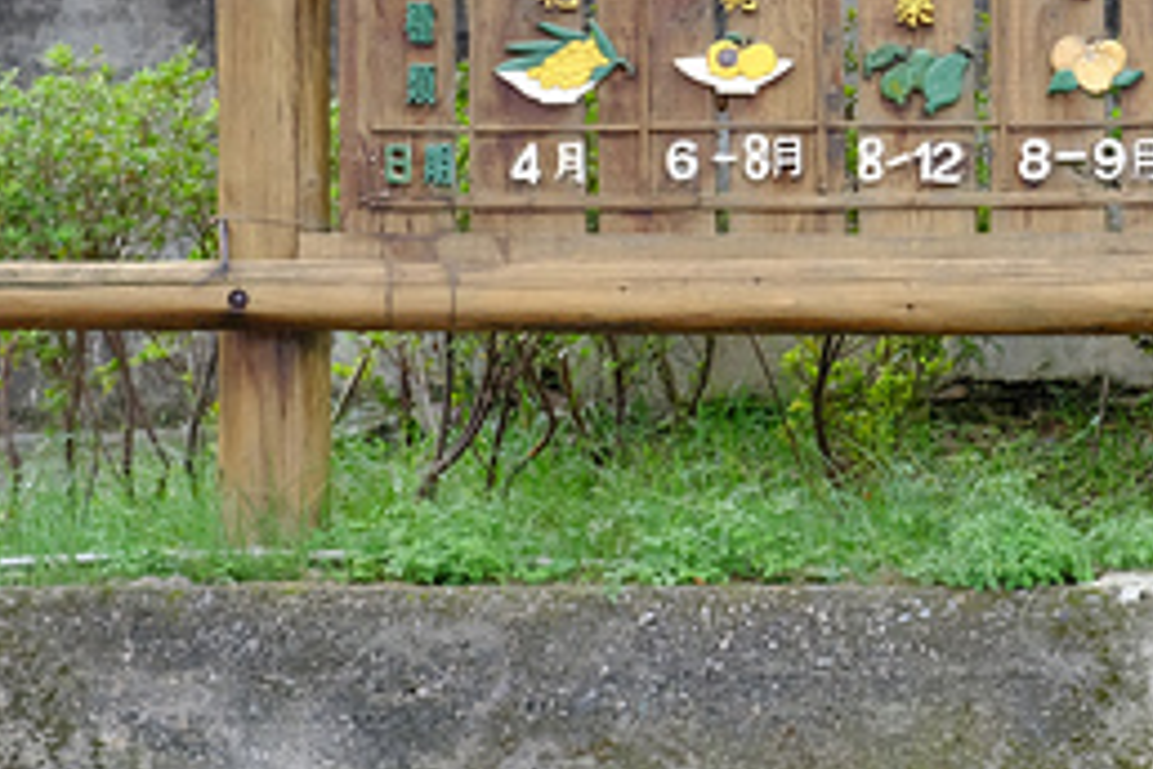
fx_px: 5252
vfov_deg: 8.3
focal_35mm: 164
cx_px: 1046
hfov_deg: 12.4
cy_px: -2
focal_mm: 35
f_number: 4
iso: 400
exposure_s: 1/125
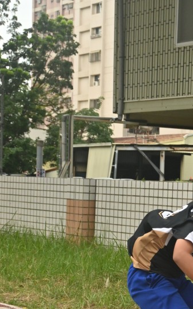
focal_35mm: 105
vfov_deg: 19.5
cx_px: 187
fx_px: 885
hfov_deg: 12.3
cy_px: 267
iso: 1100
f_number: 5.3
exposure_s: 1/2500
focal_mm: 36
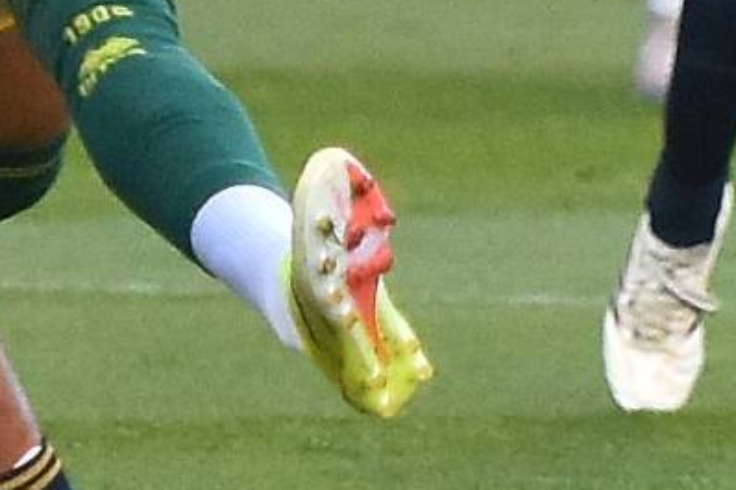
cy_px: -353
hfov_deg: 1.8
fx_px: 22916
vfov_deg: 1.2
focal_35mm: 1121
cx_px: -163
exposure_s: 1/640
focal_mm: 155
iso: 1000
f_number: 2.8
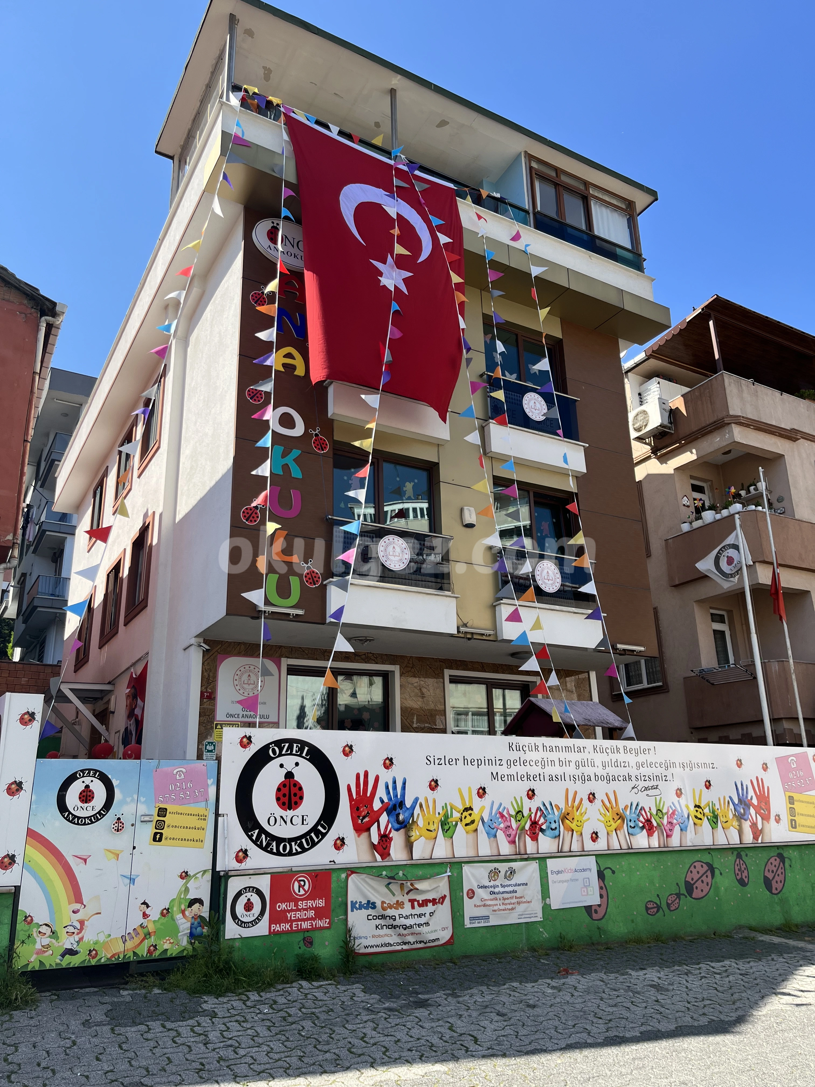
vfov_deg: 67.3
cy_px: 544
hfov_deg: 53.1
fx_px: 816
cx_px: 408
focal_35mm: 26
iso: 50
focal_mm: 5.1
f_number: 1.6
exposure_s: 1/1580
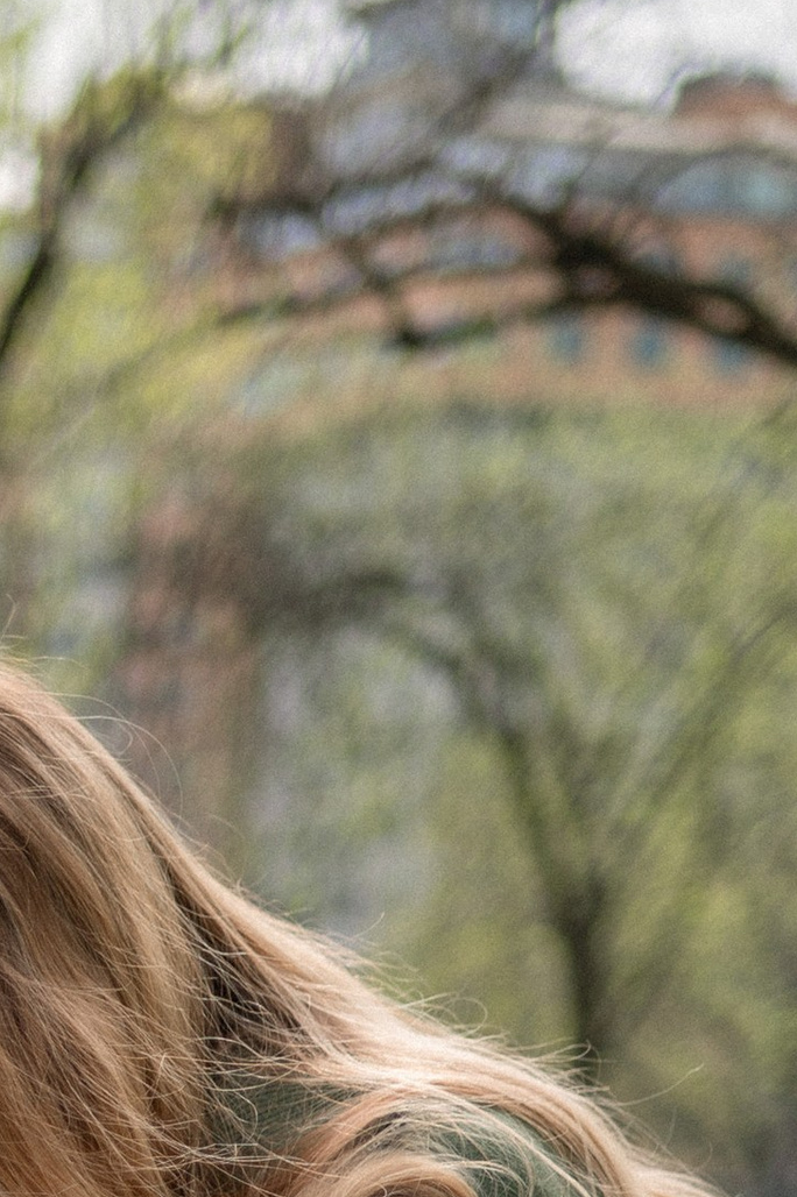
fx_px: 4356
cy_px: 1809
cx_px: -354
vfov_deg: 14.6
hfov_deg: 10.2
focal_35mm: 131
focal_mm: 35
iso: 125
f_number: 1.8
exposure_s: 1/3200
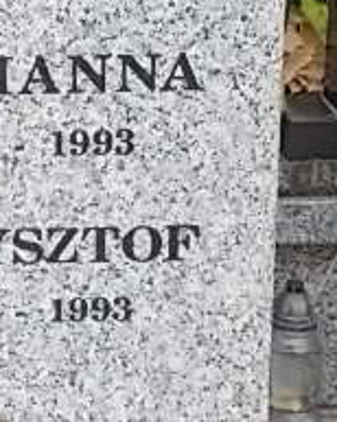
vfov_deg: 15.5
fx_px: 1536
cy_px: 72
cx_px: -129
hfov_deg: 12.1
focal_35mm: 123
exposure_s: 1/60
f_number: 3.1
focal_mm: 5.3
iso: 80
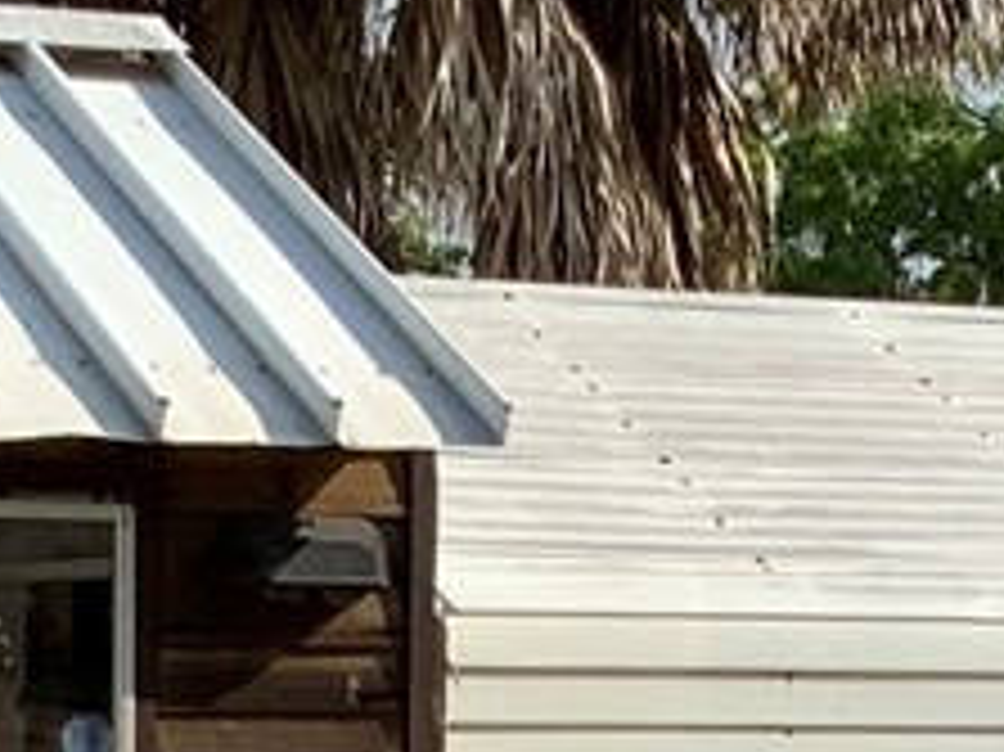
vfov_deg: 6.9
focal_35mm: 208
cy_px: 1369
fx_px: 6030
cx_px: 936
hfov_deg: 9.5
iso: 16
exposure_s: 1/2058
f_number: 1.8
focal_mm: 3
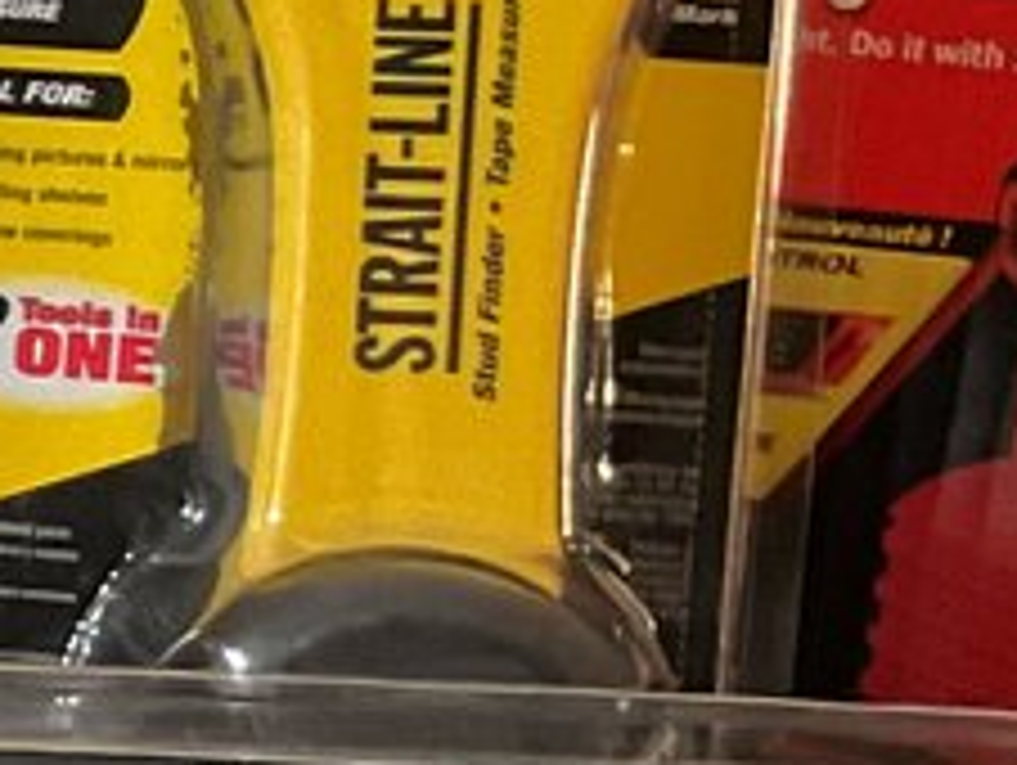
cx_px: -1312
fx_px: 5706
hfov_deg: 9.3
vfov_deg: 7.7
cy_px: 425
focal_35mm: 194
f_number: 1.8
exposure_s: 1/60
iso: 160
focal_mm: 3
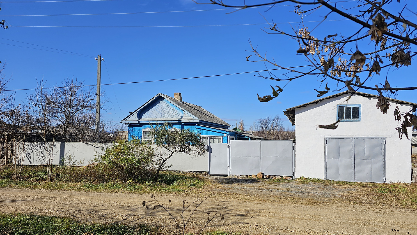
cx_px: 215
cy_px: 131
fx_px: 288
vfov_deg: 44.3
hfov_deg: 71.9
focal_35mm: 26
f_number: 1.7
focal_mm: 6.3
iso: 10
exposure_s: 1/1222
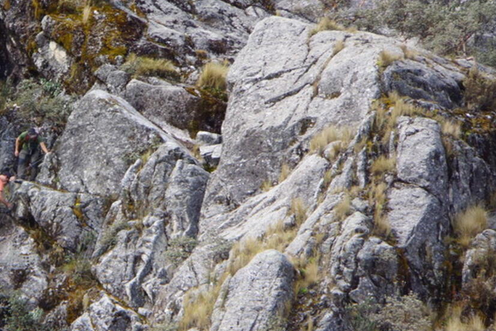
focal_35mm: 582
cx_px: 19
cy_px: 178
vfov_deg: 2.4
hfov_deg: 3.5
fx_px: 8018
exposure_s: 1/200
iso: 400
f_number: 6.3
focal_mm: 200
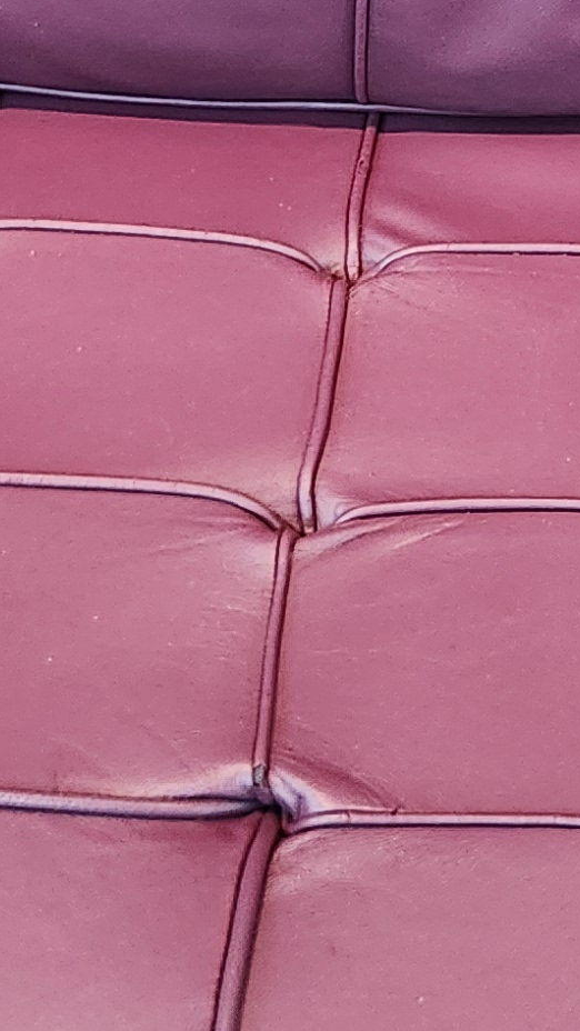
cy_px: 112
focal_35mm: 108
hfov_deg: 11.1
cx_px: 621
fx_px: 2953
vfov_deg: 19.5
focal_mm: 5.4
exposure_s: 1/100
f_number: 1.8
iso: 800
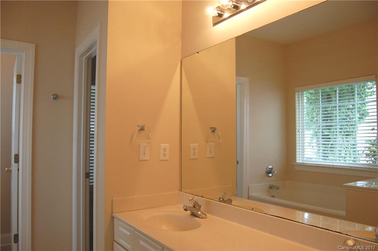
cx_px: 189
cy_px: 126
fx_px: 283
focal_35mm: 27
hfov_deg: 67.4
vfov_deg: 47.8
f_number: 4.5
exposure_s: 1/80
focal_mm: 18
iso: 400
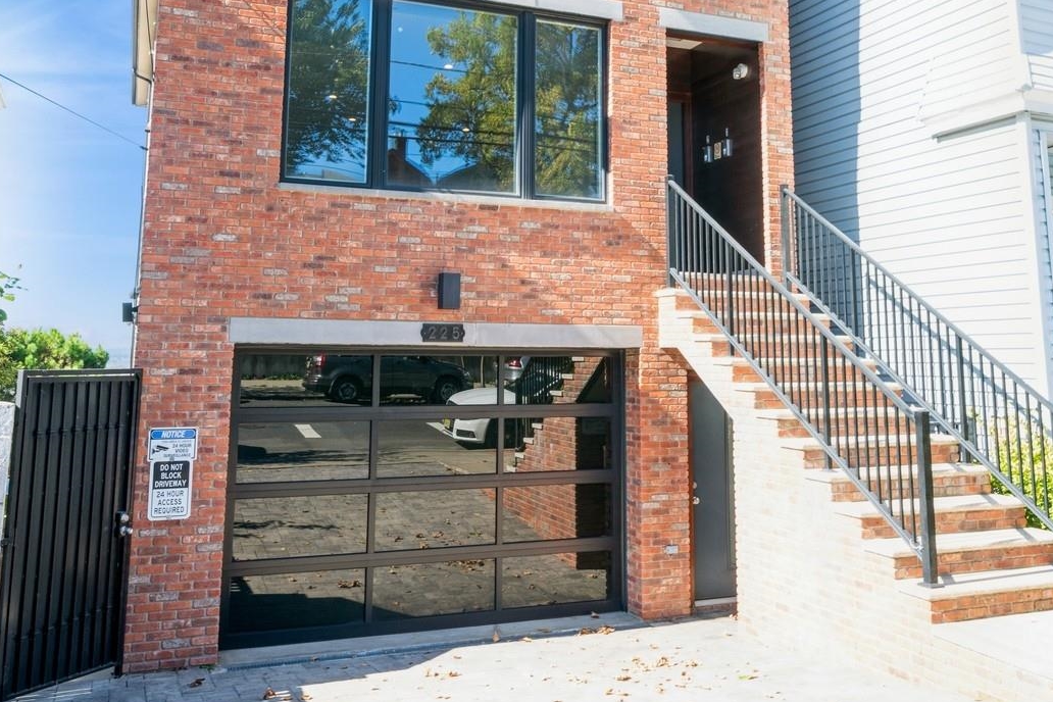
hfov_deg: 60.3
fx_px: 907
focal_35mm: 31
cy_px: 210
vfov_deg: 41.5
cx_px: 523
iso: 200
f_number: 11
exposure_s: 1/30
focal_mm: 20
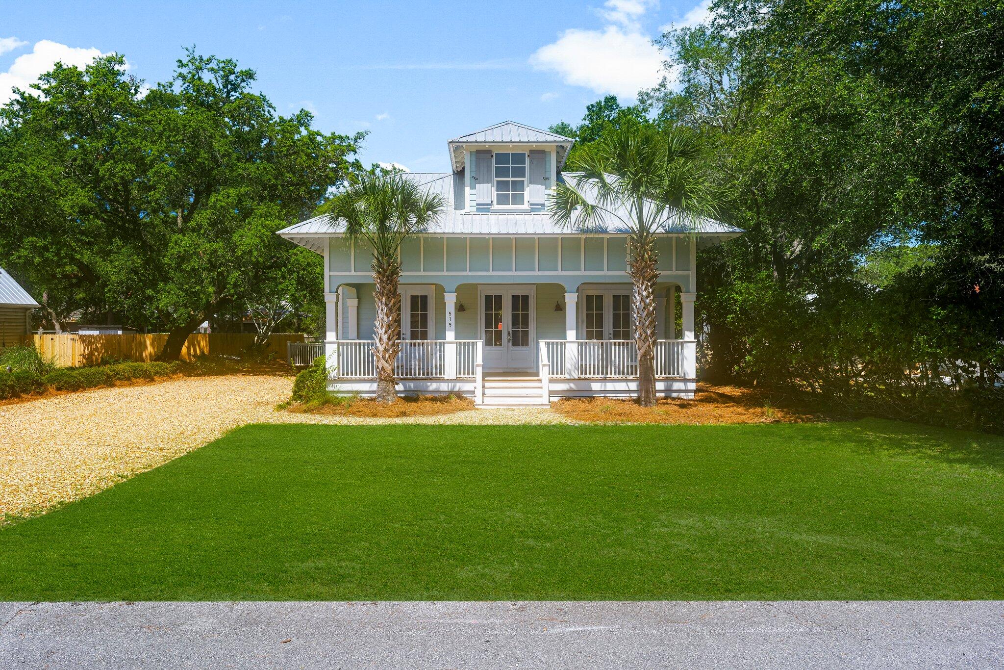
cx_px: 502
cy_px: 335
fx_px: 669
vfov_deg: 53.1
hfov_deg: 73.7
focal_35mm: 24
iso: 400
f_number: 8
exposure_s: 1/500
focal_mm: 24
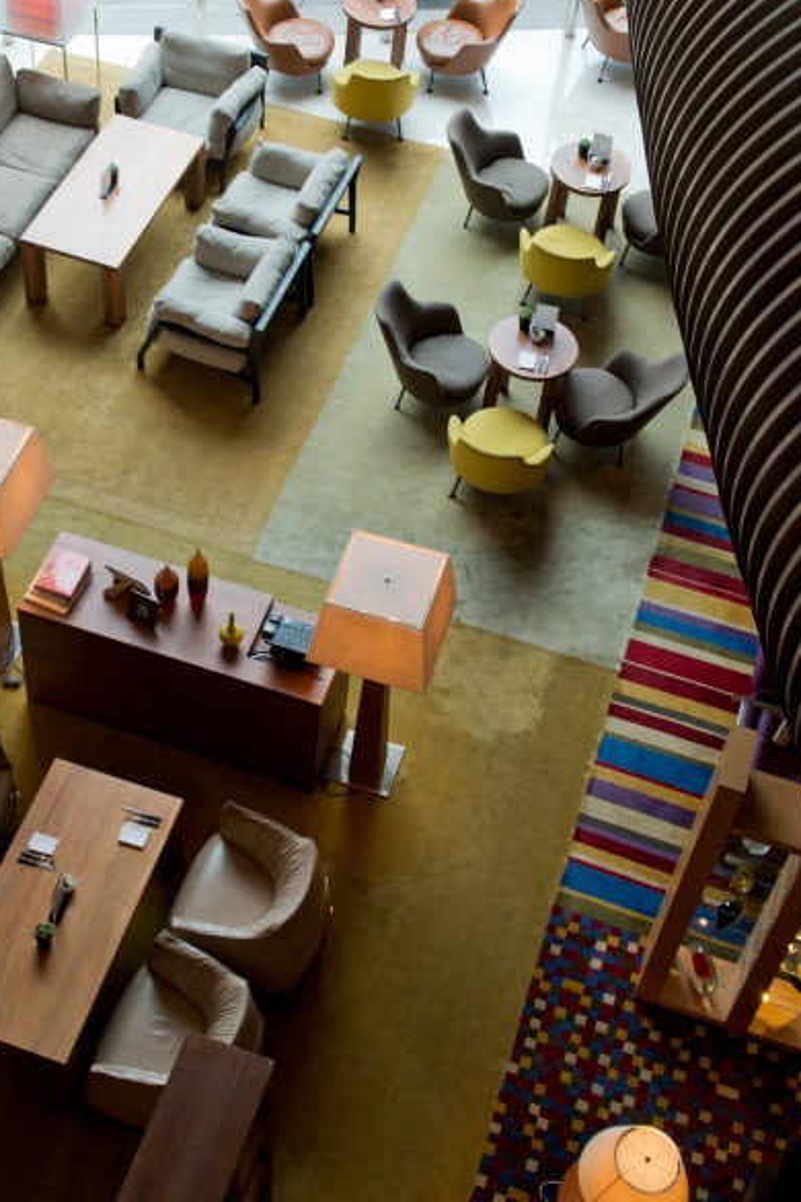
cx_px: 280
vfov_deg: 35.4
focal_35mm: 56
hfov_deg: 24.1
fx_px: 1869
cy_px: 429
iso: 320
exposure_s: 1/13
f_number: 7.1
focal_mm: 32
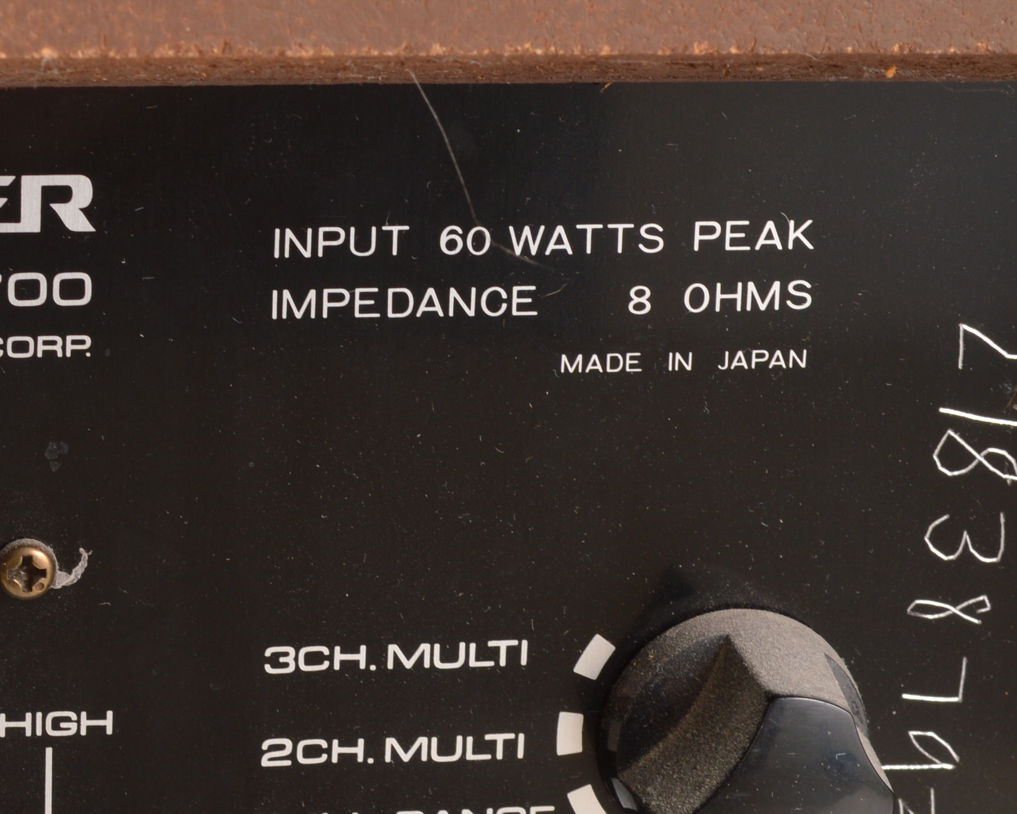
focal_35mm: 156
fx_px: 4696
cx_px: 215
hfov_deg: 12.3
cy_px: 664
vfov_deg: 9.9
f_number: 9
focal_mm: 46
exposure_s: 1/125
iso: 100
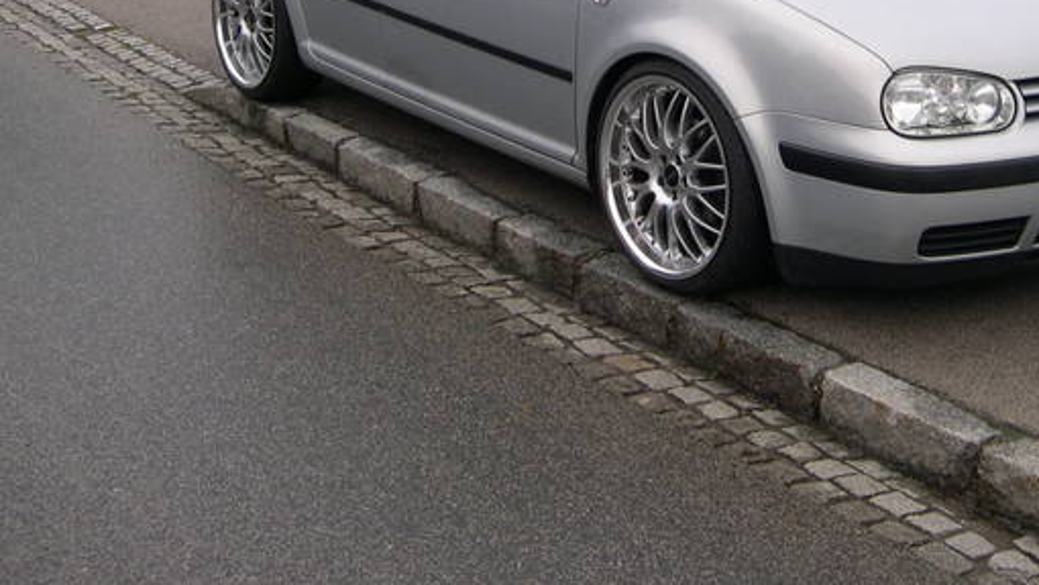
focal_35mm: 65
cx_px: 619
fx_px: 1791
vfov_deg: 18.2
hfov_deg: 32.3
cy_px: 29
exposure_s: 1/617
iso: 100
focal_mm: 8
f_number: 2.8
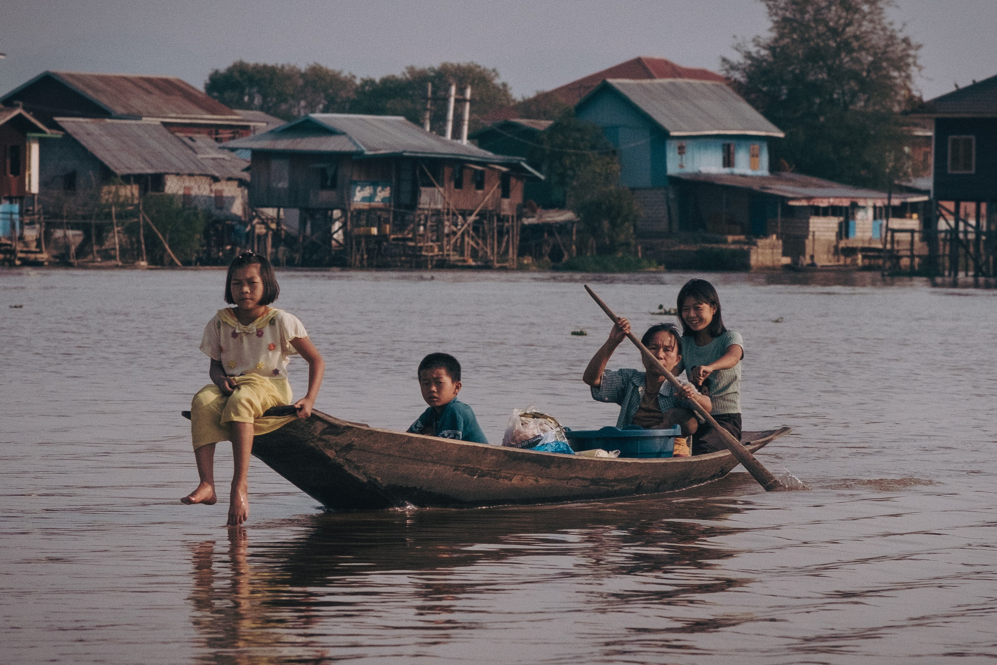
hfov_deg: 16.0
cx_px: 498
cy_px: 332
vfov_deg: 10.7
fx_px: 3545
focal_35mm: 128
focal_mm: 85
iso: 1600
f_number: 4
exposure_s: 1/6400
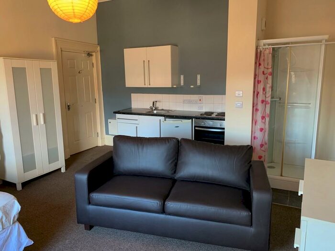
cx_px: 168
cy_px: 126
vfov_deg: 53.1
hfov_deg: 67.3
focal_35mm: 26
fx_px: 252
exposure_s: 1/50
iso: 160
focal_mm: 4.25
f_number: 1.8
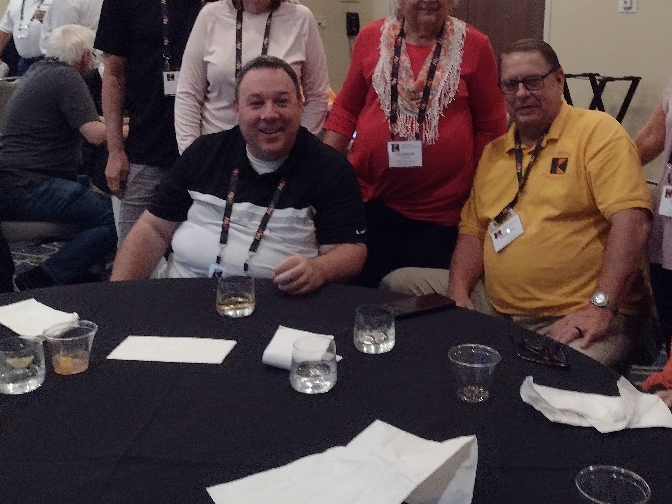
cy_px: 124
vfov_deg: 31.6
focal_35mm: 45
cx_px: 422
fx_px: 874
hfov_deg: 41.8
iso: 1444
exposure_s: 1/17
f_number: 1.7
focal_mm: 4.71
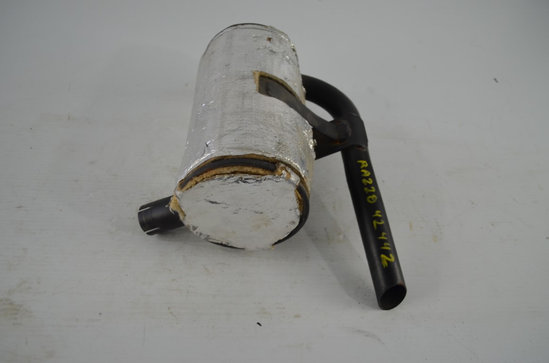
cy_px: 182
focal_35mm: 30
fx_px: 456
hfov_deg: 62.0
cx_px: 274
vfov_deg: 43.4
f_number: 4
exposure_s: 1/60
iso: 400
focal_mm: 20
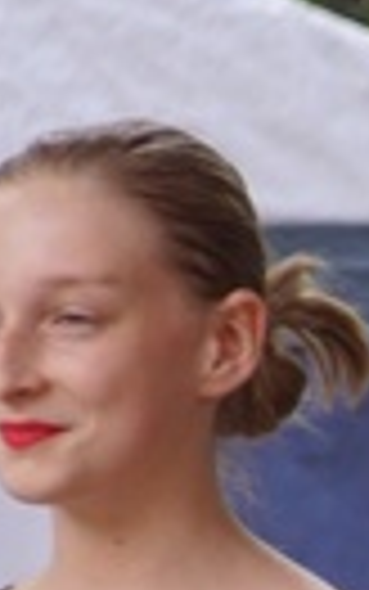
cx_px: 1492
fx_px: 19639
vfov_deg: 1.7
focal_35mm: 1222
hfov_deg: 1.1
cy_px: 955
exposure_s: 1/200
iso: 400
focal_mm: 105
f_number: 5.6
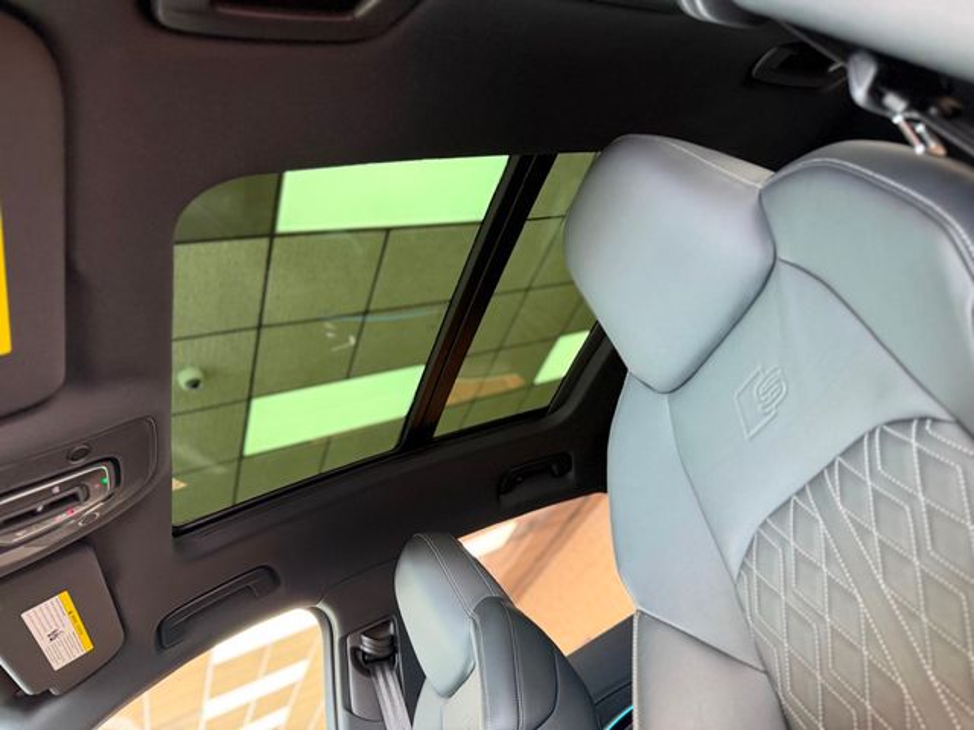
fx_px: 675
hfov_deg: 71.6
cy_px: 365
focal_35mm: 24
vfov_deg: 56.8
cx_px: 487
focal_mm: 6.76
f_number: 1.78
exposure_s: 1/60
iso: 400
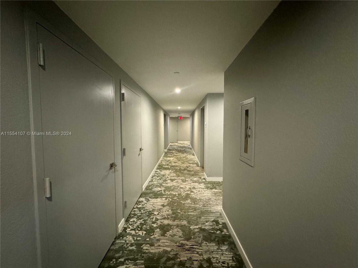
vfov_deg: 85.7
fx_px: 145
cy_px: 134
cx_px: 179
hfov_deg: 102.1
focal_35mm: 14
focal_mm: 2.22
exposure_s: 1/60
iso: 1000
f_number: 2.2
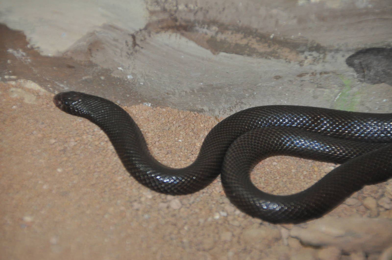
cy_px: 130
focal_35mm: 450
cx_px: 196
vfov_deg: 3.0
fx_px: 4894
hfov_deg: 4.6
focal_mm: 300
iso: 1000
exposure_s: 1/60
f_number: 5.6
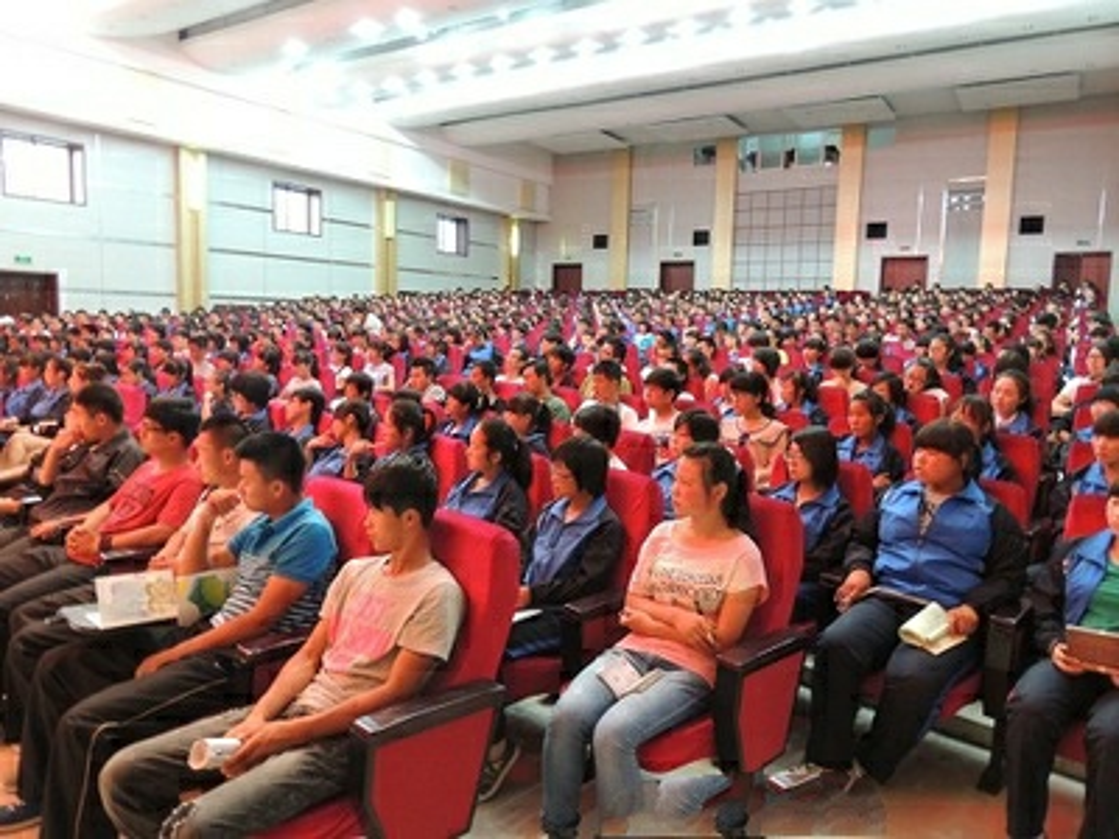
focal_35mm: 24
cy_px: 420
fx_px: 776
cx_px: 560
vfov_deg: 56.8
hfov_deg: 71.6
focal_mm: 4.3
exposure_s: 1/5
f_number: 3
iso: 400
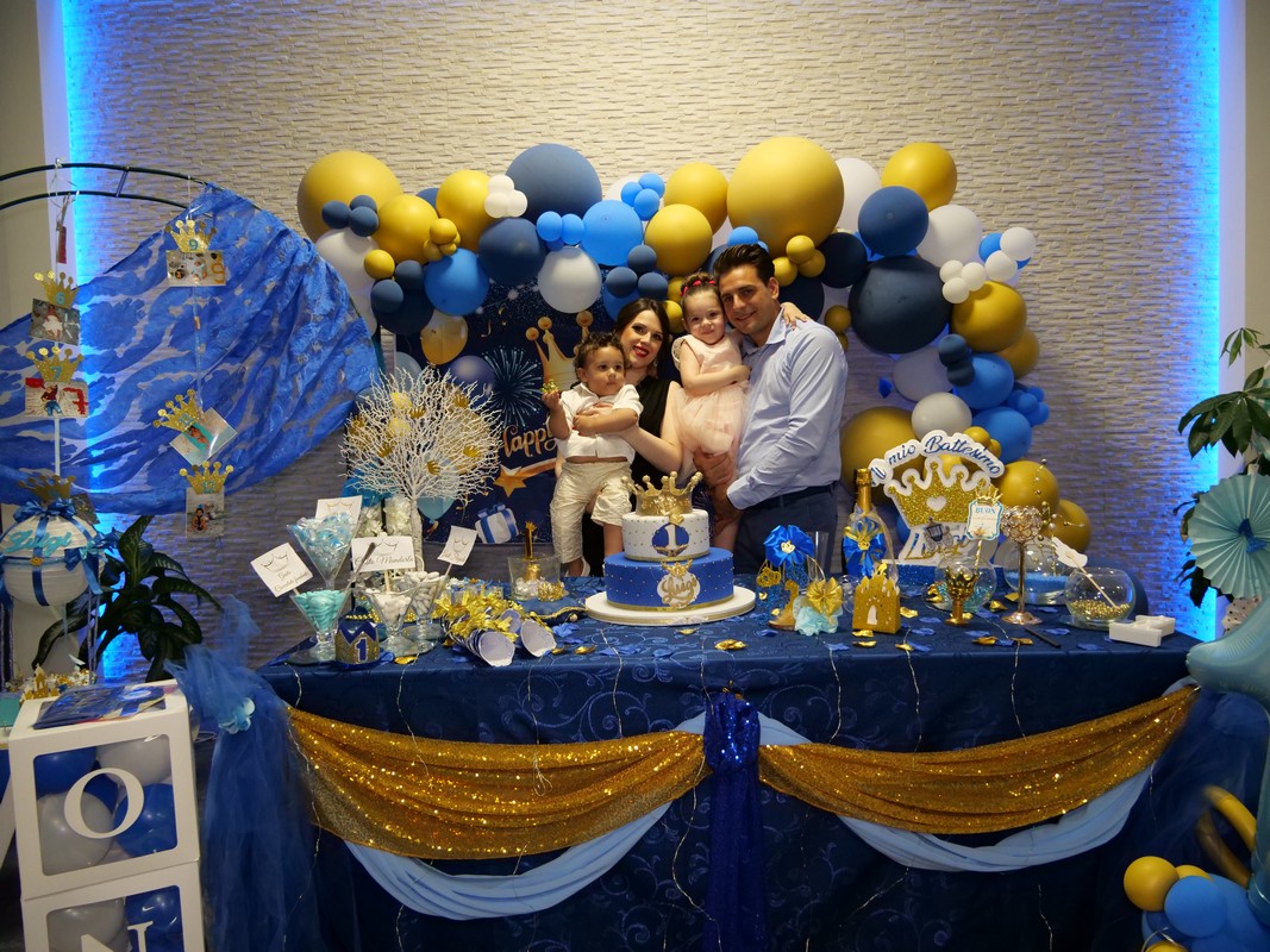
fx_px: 880
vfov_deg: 56.8
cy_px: 476
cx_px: 635
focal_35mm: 24
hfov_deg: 71.6
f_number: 3.5
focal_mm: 12
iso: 1600
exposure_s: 1/80
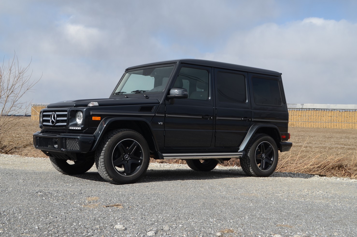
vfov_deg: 28.0
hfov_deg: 41.2
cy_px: 118
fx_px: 475
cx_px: 178
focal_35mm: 48
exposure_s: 1/250
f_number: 8
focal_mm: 32
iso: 100
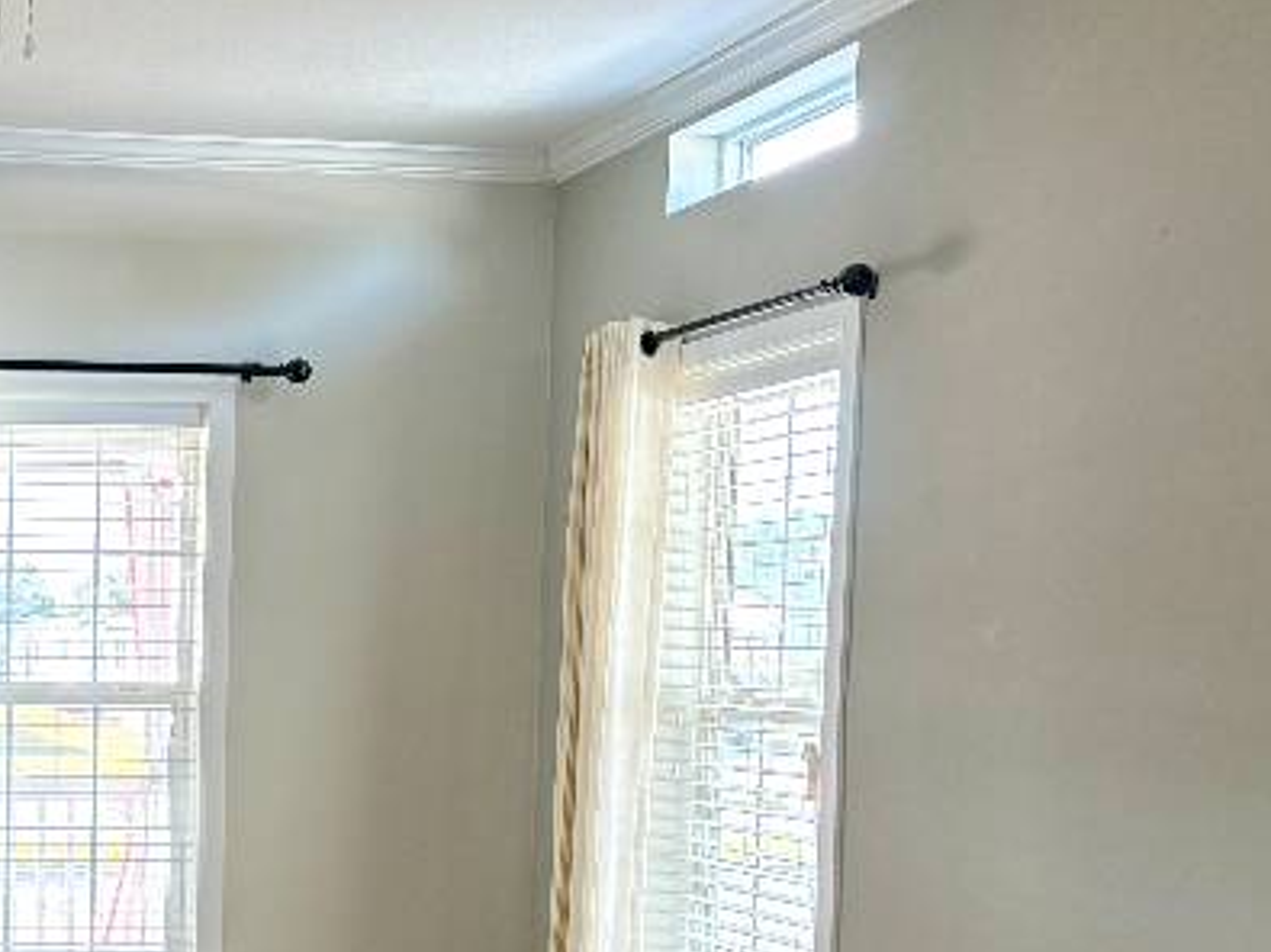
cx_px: -58
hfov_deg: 31.3
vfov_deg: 25.5
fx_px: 2056
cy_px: 806
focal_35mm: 56
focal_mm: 5.96
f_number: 1.6
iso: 160
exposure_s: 1/60
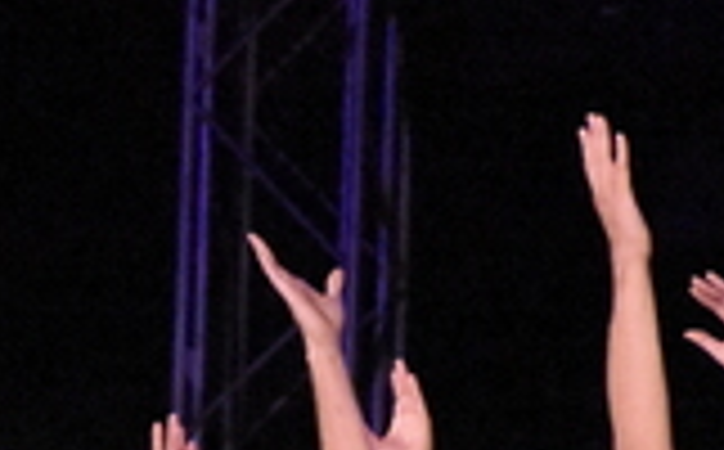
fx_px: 11995
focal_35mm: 609
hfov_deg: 3.4
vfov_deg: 2.1
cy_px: 772
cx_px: -261
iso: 25600
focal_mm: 100
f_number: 7.1
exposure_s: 1/1000
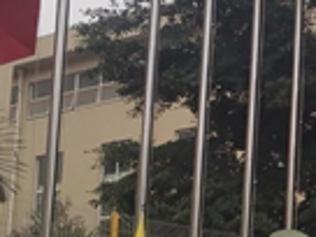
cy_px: 186
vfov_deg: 12.1
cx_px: 518
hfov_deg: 14.7
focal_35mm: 122
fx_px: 1114
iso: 100
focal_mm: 4.75
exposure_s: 1/100
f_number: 1.8
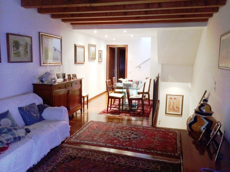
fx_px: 199
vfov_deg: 46.8
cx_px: 115
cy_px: 86
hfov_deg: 60.0
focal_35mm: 30
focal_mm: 4.12
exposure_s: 1/30
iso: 320
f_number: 2.2
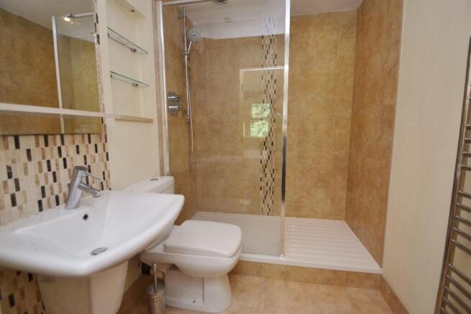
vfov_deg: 77.4
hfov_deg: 100.4
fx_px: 196
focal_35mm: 15
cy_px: 157
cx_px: 236
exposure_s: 1/15
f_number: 4
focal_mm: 10
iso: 100
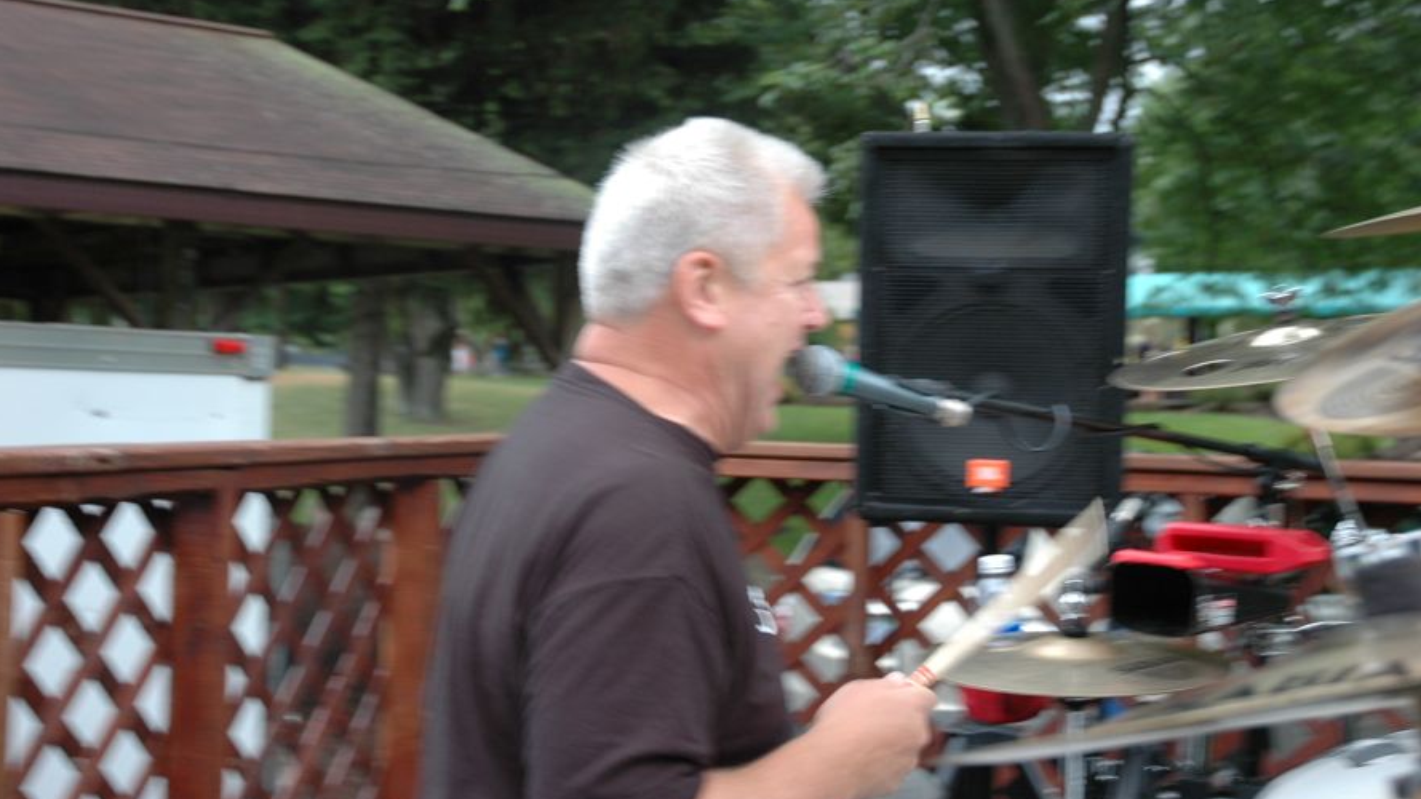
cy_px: 393
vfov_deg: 22.2
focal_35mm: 54
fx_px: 2035
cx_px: 710
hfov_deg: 38.5
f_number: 4.2
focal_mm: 34
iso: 200
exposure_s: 1/40
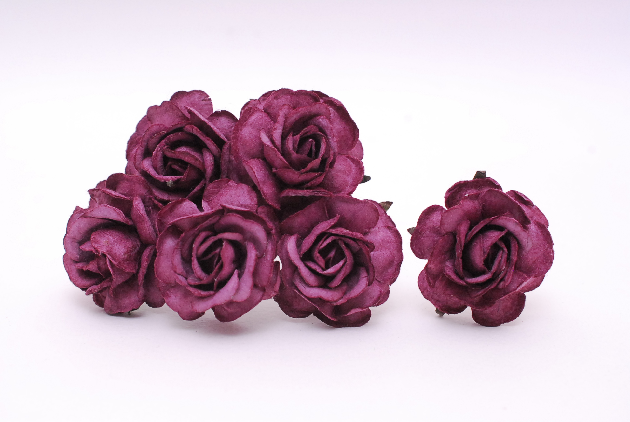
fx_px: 1051
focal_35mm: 60
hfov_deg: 33.4
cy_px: 211
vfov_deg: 22.7
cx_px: 315
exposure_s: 1/250
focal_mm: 40
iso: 800
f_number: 9
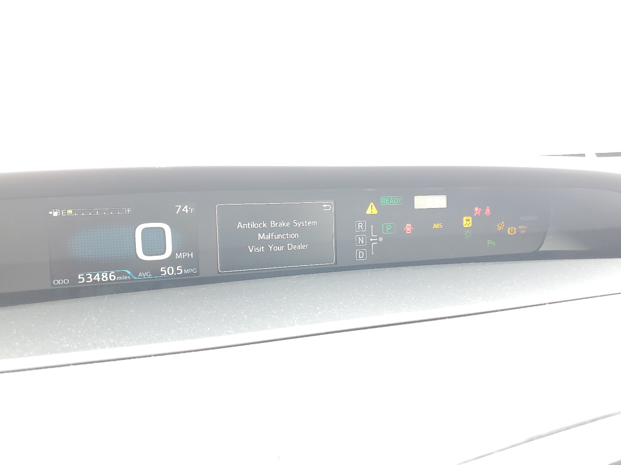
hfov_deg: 67.3
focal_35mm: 26
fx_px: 466
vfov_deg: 53.1
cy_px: 232
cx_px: 310
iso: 233
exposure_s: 1/60.2
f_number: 1.5
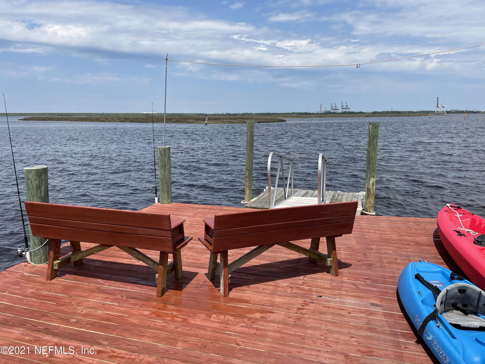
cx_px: 242
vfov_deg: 53.1
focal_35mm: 26
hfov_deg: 67.3
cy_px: 182
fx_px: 364
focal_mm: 4.2
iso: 32
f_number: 1.6
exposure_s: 1/4651
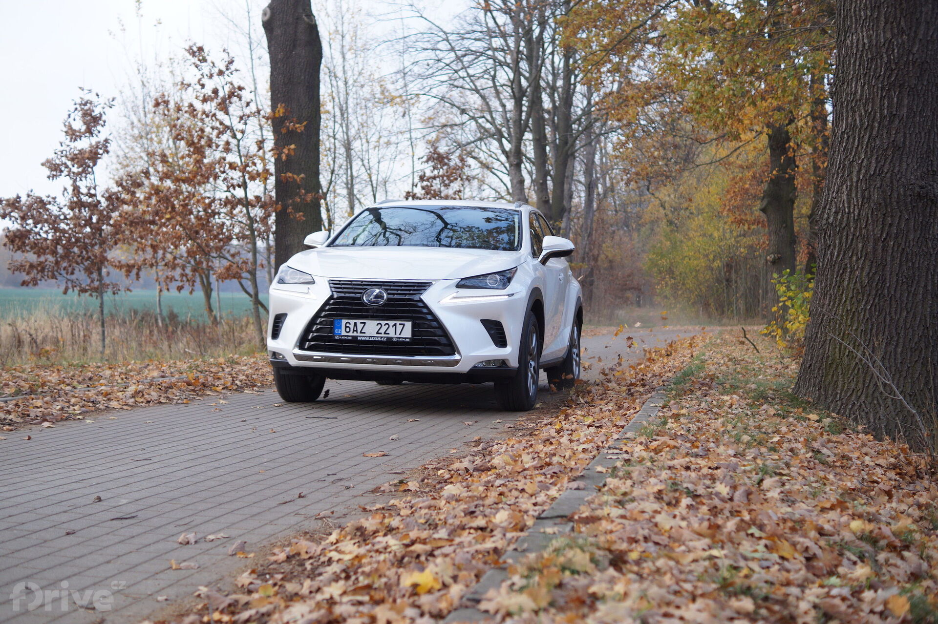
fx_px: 1367
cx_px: 469
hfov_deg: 37.9
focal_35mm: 52
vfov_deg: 25.7
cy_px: 312
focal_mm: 35
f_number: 2.8
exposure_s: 1/500
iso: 200
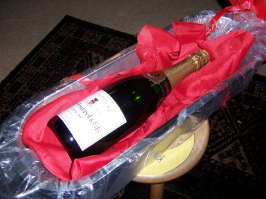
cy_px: 100
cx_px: 133
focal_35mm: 33
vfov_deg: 42.9
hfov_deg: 55.4
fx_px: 254
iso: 80
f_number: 2.8
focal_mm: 5.5
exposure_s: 1/60
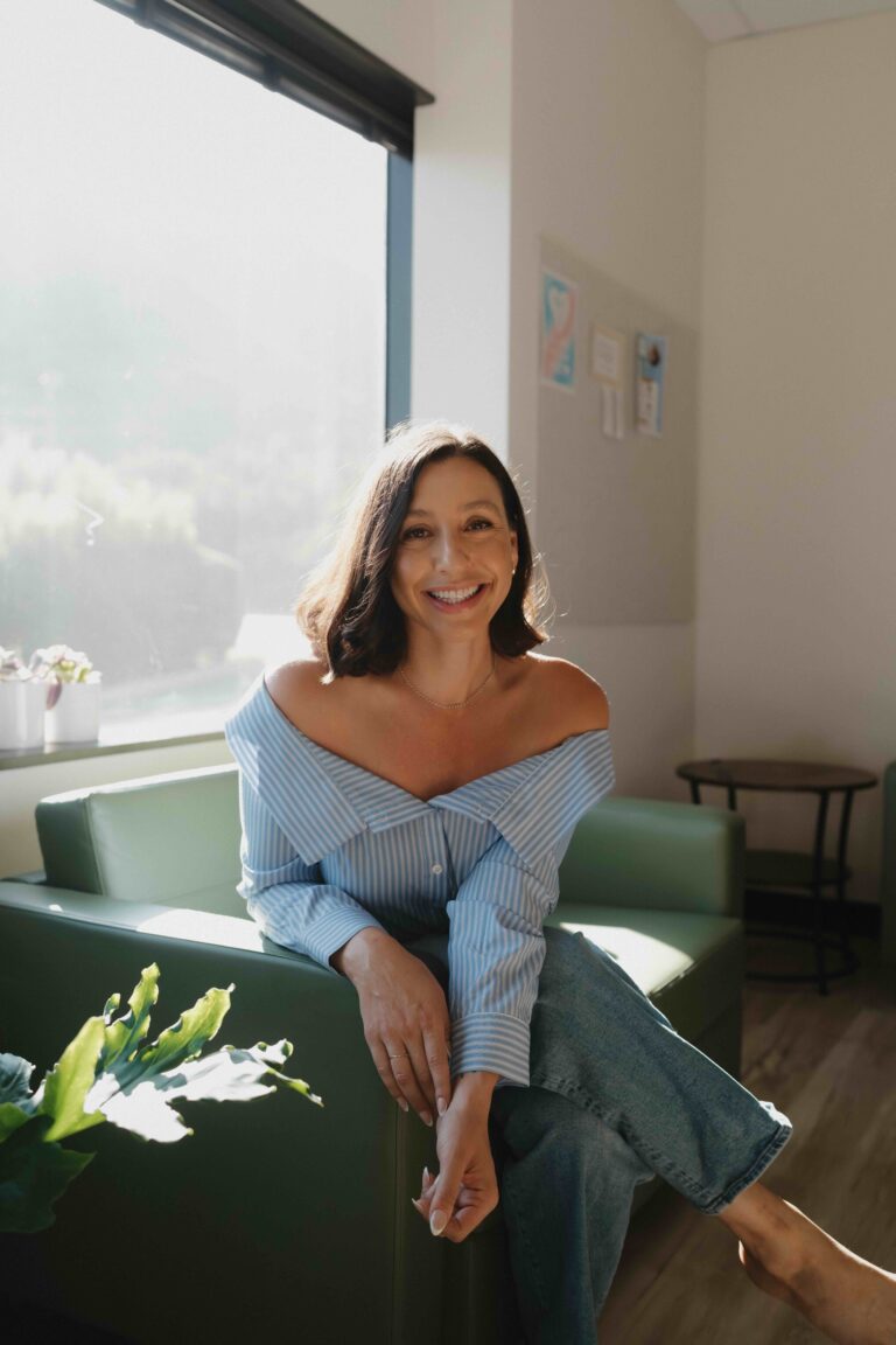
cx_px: 448
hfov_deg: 37.9
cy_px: 672
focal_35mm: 35
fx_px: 1307
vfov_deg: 54.4
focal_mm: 35
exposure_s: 1/250
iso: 1000
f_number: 2.8
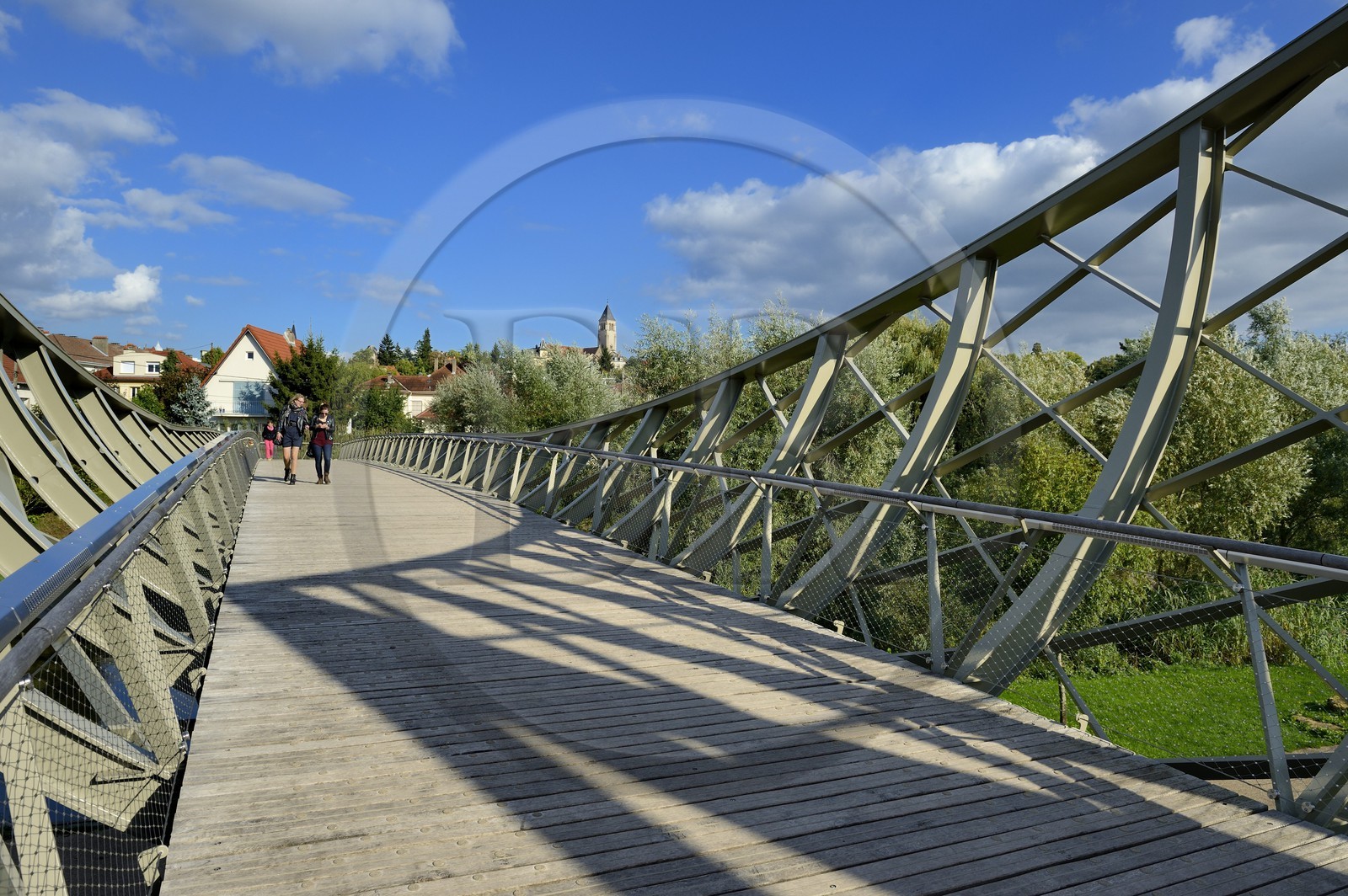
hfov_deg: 73.8
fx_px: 898
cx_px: 674
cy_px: 448
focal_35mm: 24
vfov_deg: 53.1
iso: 200
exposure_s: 1/320
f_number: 10
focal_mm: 24
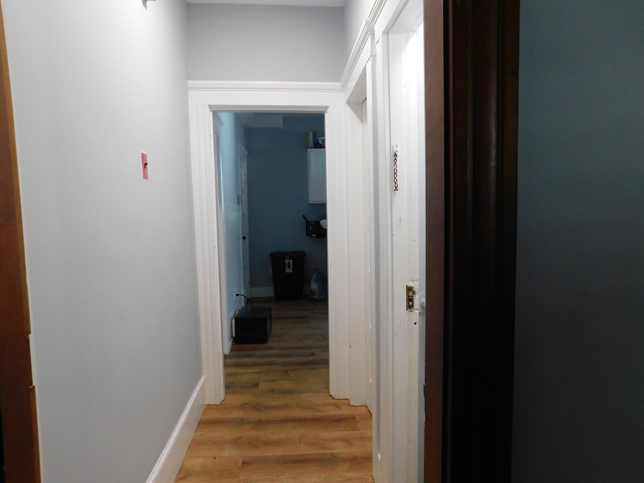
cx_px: 322
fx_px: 428
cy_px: 242
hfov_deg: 73.9
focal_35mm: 23
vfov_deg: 58.9
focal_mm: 4
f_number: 3
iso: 280
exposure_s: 1/30
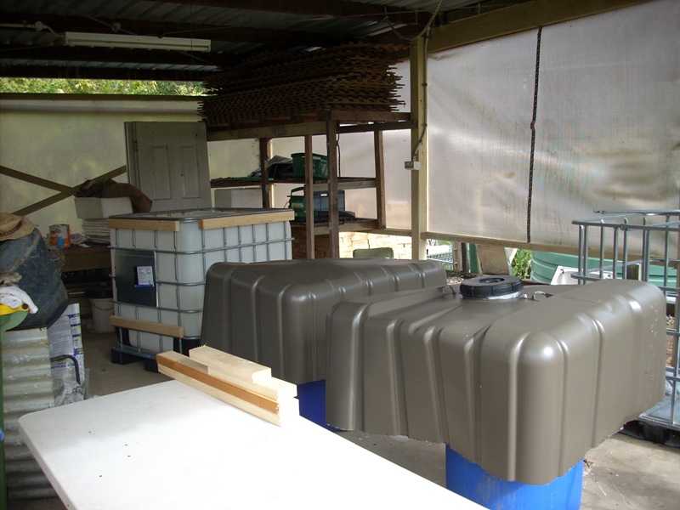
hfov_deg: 50.1
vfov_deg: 38.7
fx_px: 727
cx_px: 340
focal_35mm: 37
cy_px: 255
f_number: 2.8
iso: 64
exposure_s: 1/220
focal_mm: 6.2
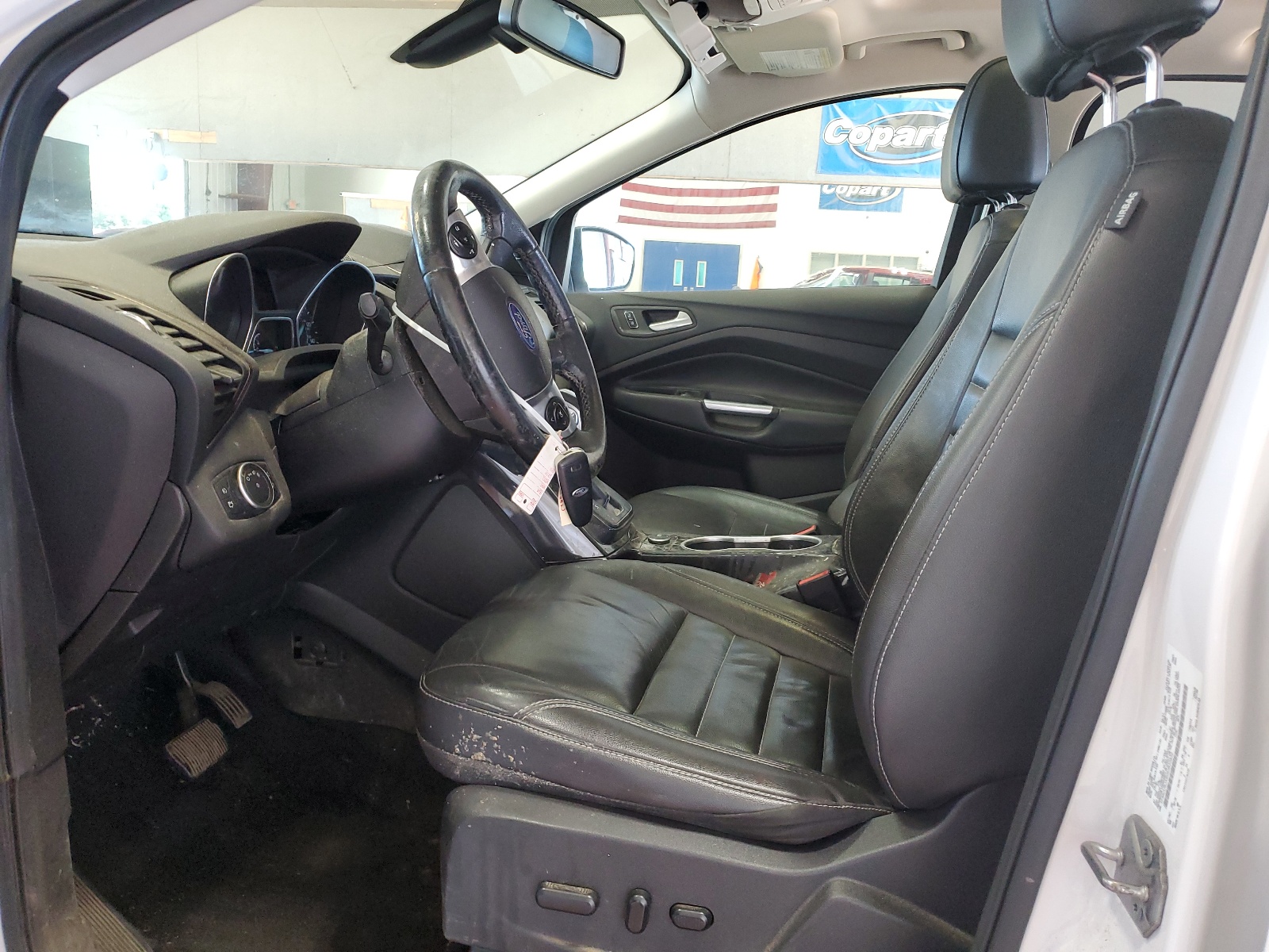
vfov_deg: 53.1
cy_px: 476
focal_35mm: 26
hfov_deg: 67.3
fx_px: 953
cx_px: 634
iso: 184
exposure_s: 1/60.2
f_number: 1.5
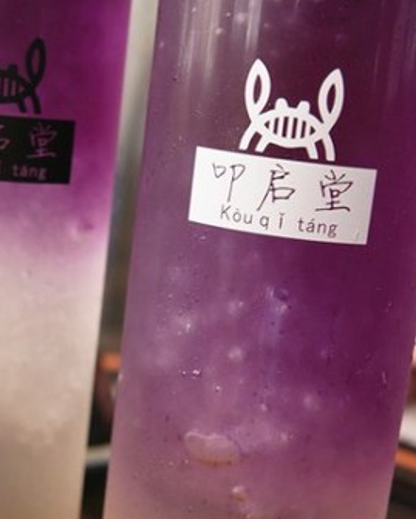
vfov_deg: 25.7
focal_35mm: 74
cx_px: 200
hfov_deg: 20.7
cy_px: 307
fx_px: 1138
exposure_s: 1/40
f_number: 3.6
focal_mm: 15
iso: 400
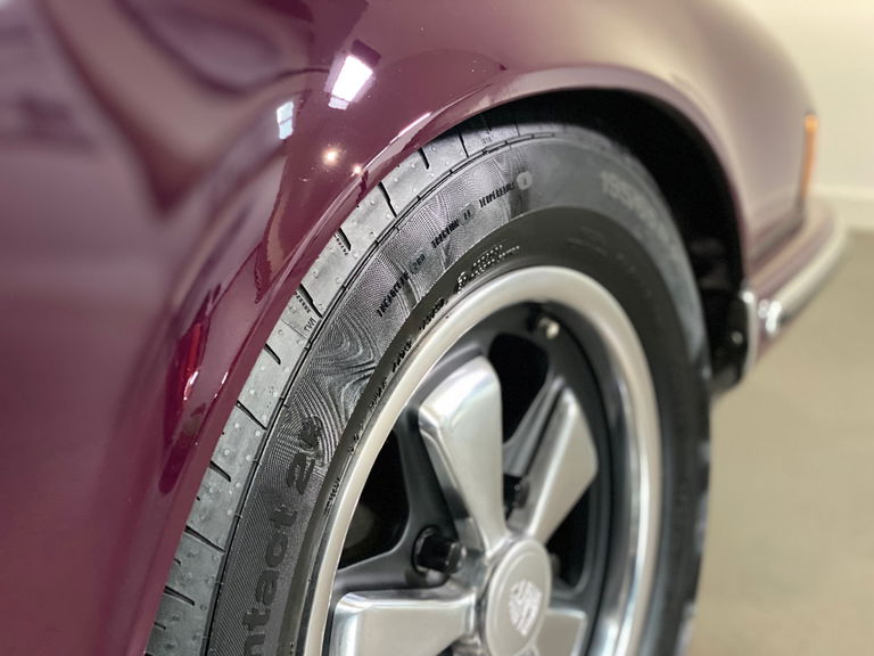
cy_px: 328
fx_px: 1313
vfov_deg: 28.0
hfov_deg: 36.8
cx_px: 437
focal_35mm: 52
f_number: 2
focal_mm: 6
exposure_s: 1/23
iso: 500
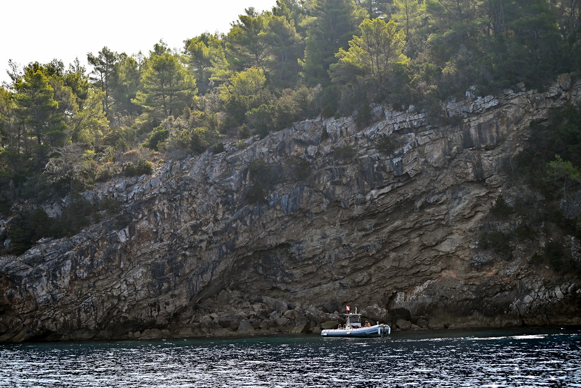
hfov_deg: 23.9
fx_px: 1372
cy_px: 194
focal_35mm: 85
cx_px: 290
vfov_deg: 16.1
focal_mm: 85
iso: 140
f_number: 5.6
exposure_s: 1/500
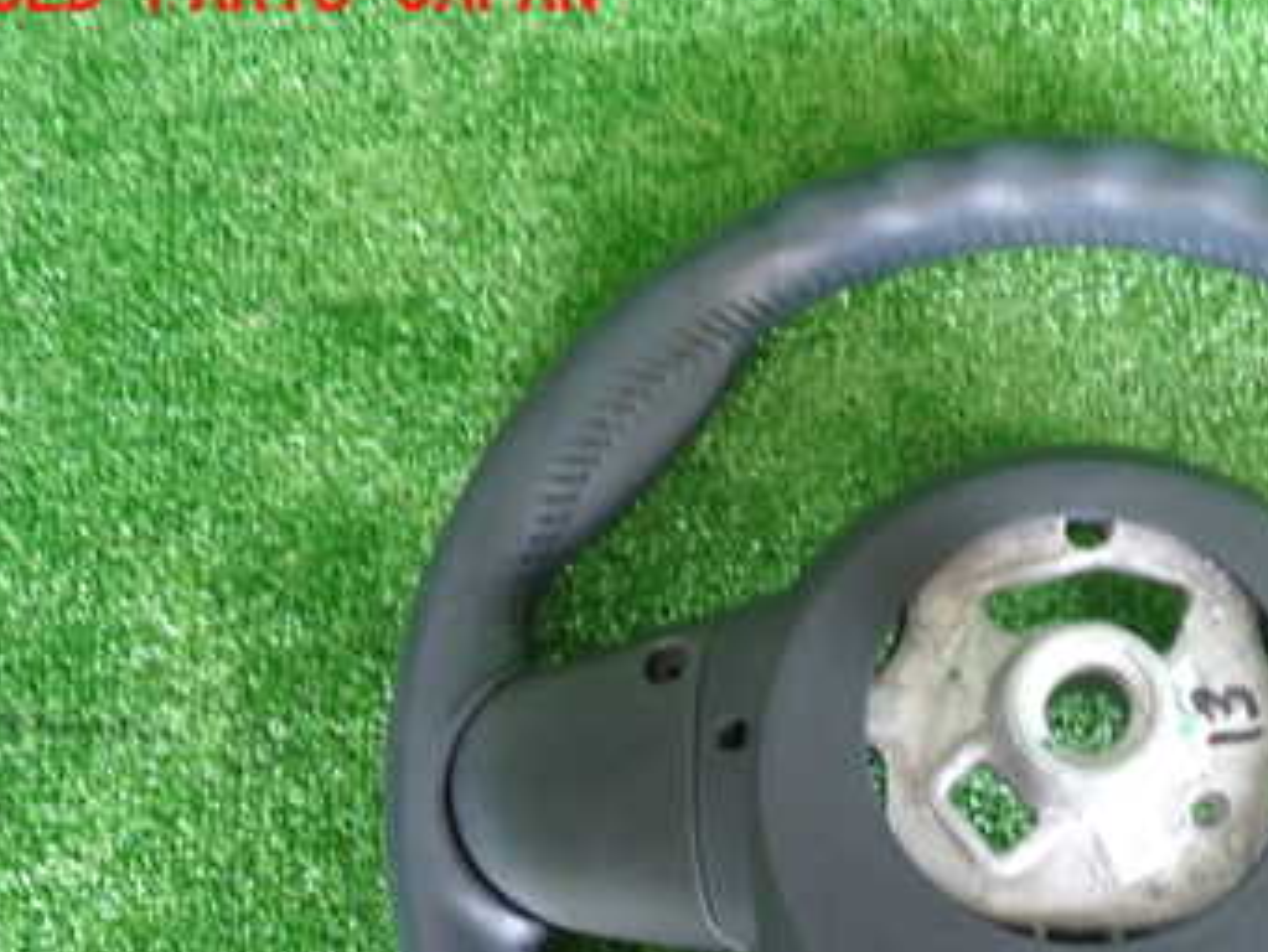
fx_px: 1612
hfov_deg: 40.9
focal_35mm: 44
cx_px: 1037
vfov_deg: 31.9
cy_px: 777
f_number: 2
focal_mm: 4.5
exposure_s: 1/30
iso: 200
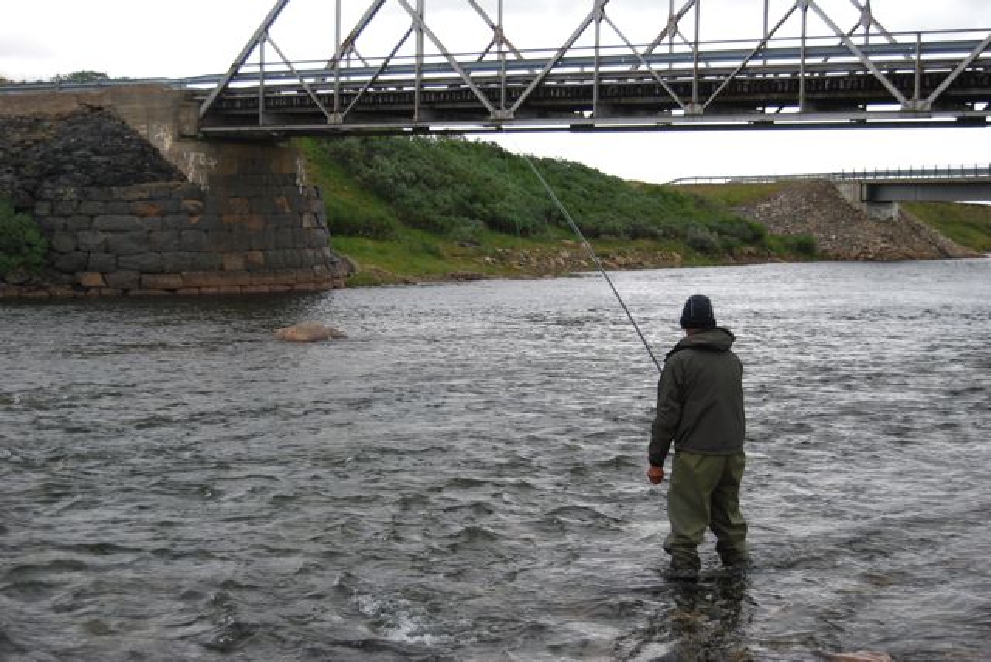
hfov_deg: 33.4
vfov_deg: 22.7
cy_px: 331
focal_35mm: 60
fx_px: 1653
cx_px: 496
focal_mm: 40
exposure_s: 1/125
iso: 200
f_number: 5.6
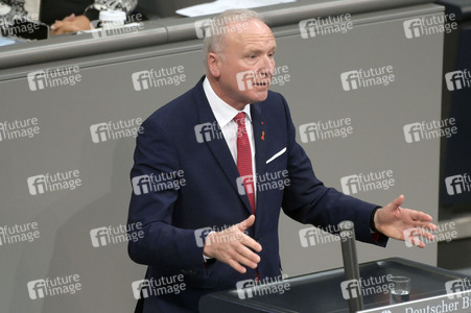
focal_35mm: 410
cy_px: 156
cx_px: 236
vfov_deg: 3.3
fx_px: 5360
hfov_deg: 5.0
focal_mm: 410
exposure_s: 1/320
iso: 10000
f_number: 5.6
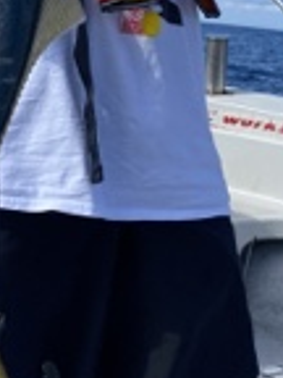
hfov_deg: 20.3
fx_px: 785
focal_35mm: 72
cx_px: 76
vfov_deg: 25.8
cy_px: 8
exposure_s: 1/2513
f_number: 1.8
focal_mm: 4.25
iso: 32
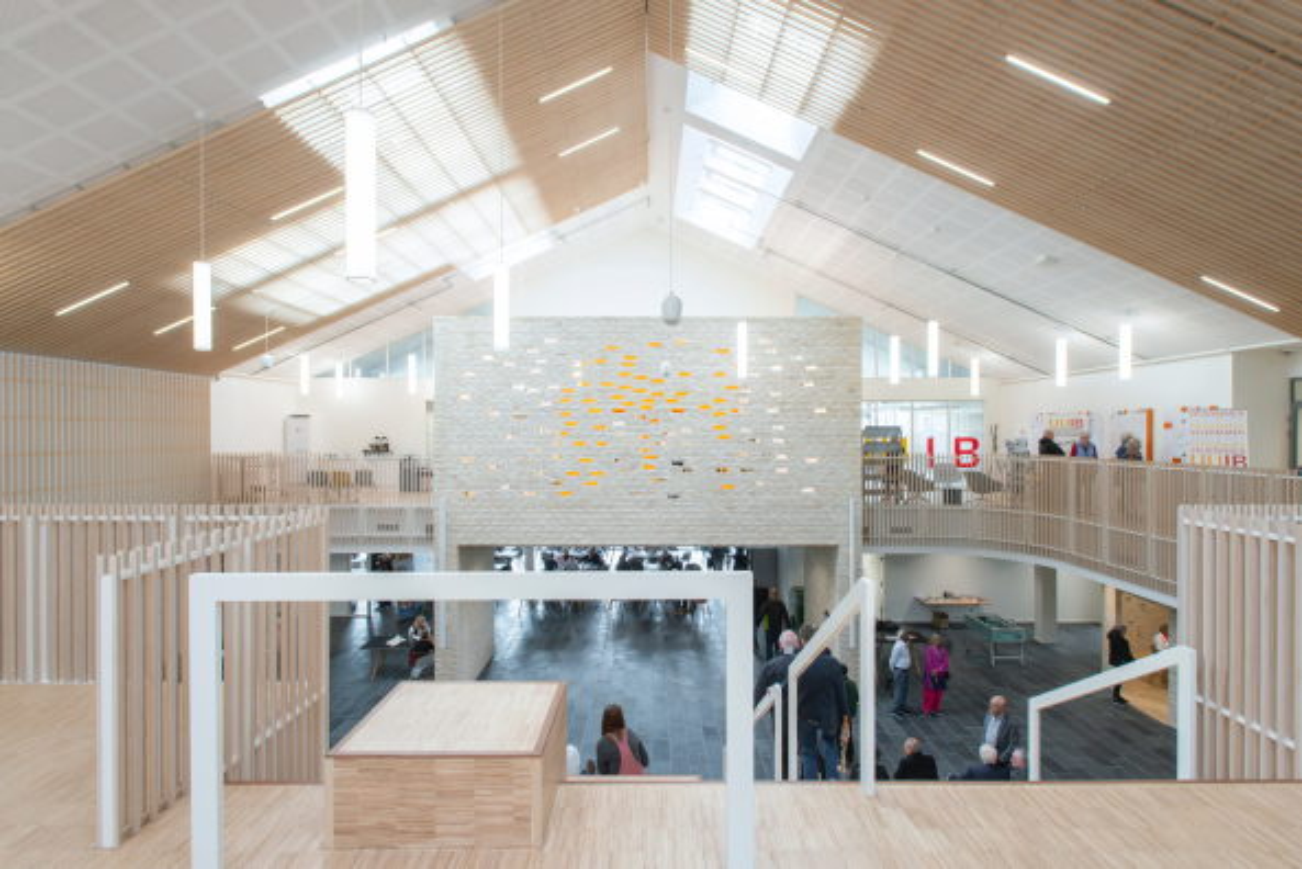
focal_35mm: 17
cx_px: 651
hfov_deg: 93.2
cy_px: 434
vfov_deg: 70.5
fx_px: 615
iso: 250
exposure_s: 1/60
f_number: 5
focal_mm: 17
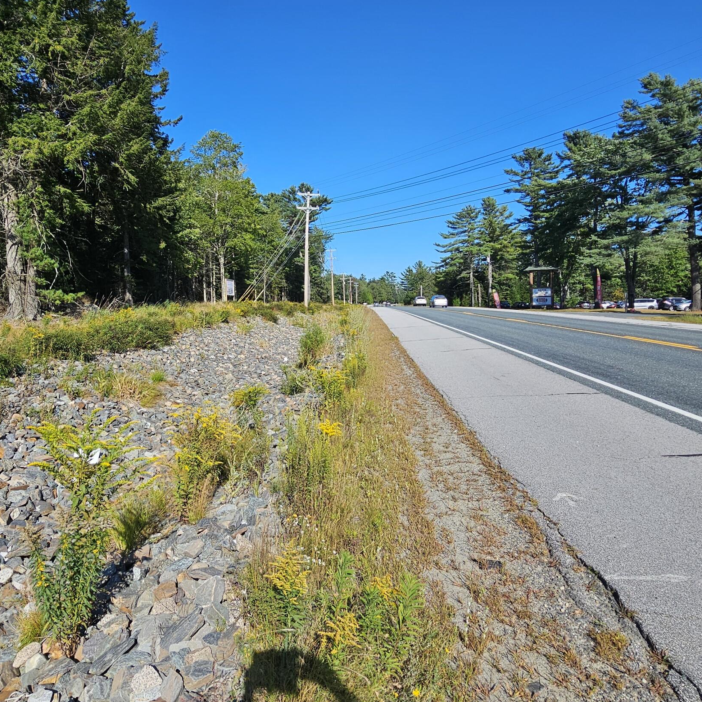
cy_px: 308
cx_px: 290
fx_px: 482
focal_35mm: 21
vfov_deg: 71.9
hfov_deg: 71.6
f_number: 2.2
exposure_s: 1/2333
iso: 50
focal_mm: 2.2
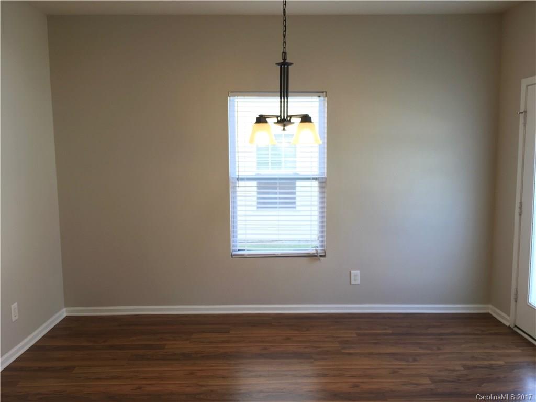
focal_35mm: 29
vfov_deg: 48.2
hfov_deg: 61.7
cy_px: 201
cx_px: 268
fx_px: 449
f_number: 2.2
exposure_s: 1/30
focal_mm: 4.15
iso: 25
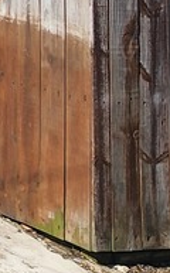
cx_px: -511
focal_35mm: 103
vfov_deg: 18.6
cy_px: -93
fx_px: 766
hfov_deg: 7.9
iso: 50
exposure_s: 1/1941
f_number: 2.2
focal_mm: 2.2
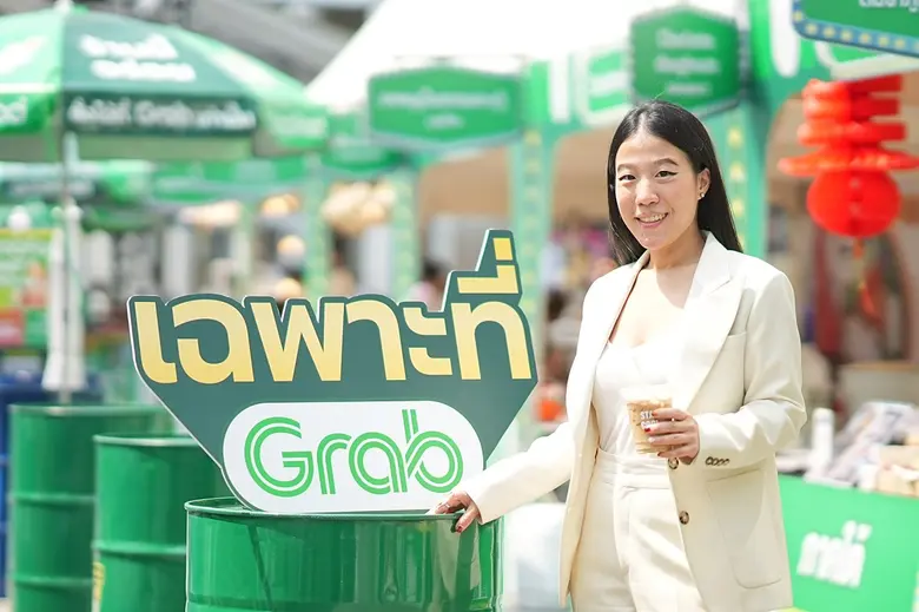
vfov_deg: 10.8
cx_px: 460
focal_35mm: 127
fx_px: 3240
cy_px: 306
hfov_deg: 16.1
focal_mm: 85
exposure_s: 1/8000
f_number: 1.4
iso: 200
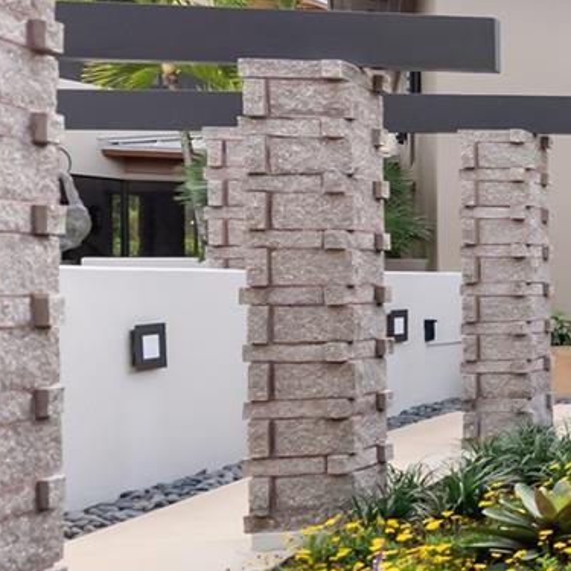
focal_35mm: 58
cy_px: 276
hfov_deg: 18.9
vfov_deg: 29.5
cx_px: 1131
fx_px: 1082
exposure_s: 1/2000
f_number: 2.8
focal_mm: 16
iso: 200
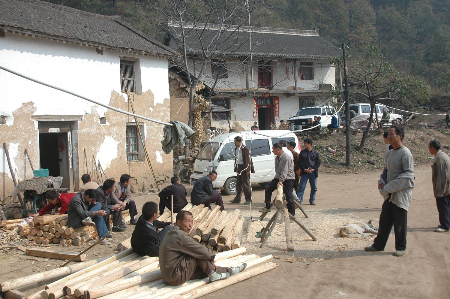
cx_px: 225
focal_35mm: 36
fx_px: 450
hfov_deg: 53.2
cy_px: 150
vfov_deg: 36.8
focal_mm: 24
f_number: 8
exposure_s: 1/400
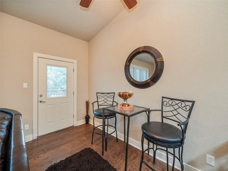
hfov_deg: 102.1
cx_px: 114
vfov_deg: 85.7
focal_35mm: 14
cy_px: 86
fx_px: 92
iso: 500
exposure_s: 1/15
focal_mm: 7
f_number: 4.5
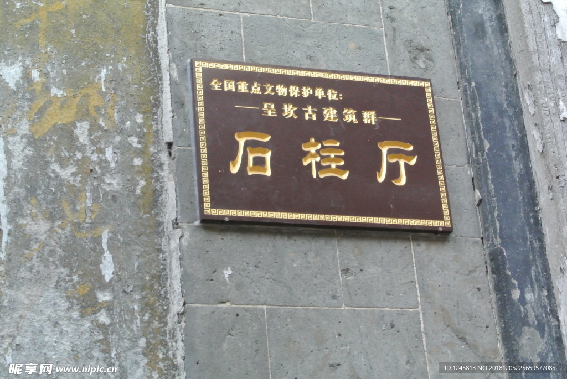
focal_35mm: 81
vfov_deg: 16.9
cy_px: 190
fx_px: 1277
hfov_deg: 25.0
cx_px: 284
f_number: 5.6
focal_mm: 30
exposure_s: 1/30
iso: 1600
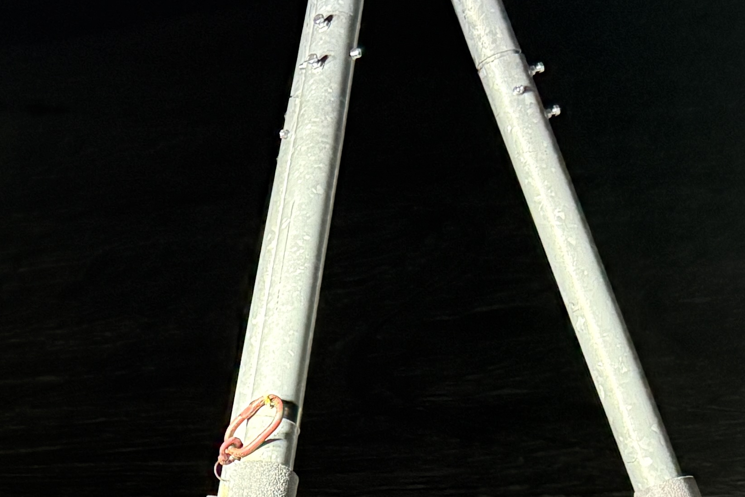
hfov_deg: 21.3
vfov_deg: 15.5
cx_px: -215
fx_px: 1800
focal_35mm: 87
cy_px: 448
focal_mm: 6.76
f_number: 1.78
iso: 800
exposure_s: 1/41
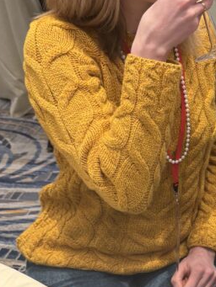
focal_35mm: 78
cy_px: 164
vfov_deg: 25.0
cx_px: 276
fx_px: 649
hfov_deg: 17.8
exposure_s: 1/60
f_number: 1.6
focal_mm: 5.96
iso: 100
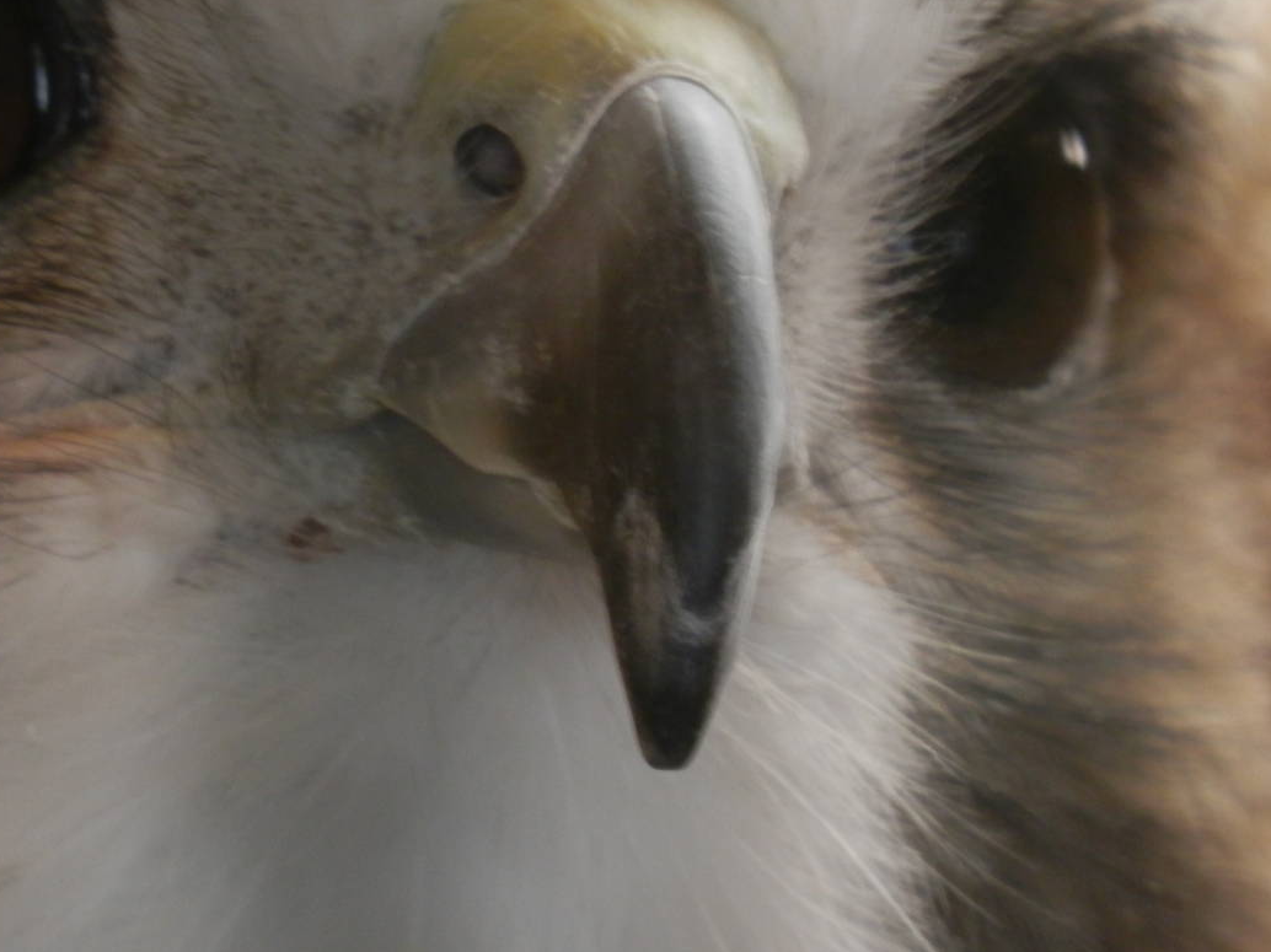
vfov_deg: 1.9
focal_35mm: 774
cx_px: 377
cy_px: 348
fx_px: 28412
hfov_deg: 2.6
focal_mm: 90
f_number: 6.9
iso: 200
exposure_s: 1/15
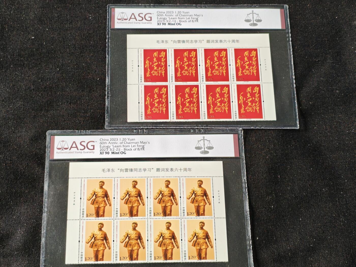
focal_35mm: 71
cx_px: 178
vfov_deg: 20.7
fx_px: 730
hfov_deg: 27.4
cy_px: 134
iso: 64
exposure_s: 1/100
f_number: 1.5
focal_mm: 4.94
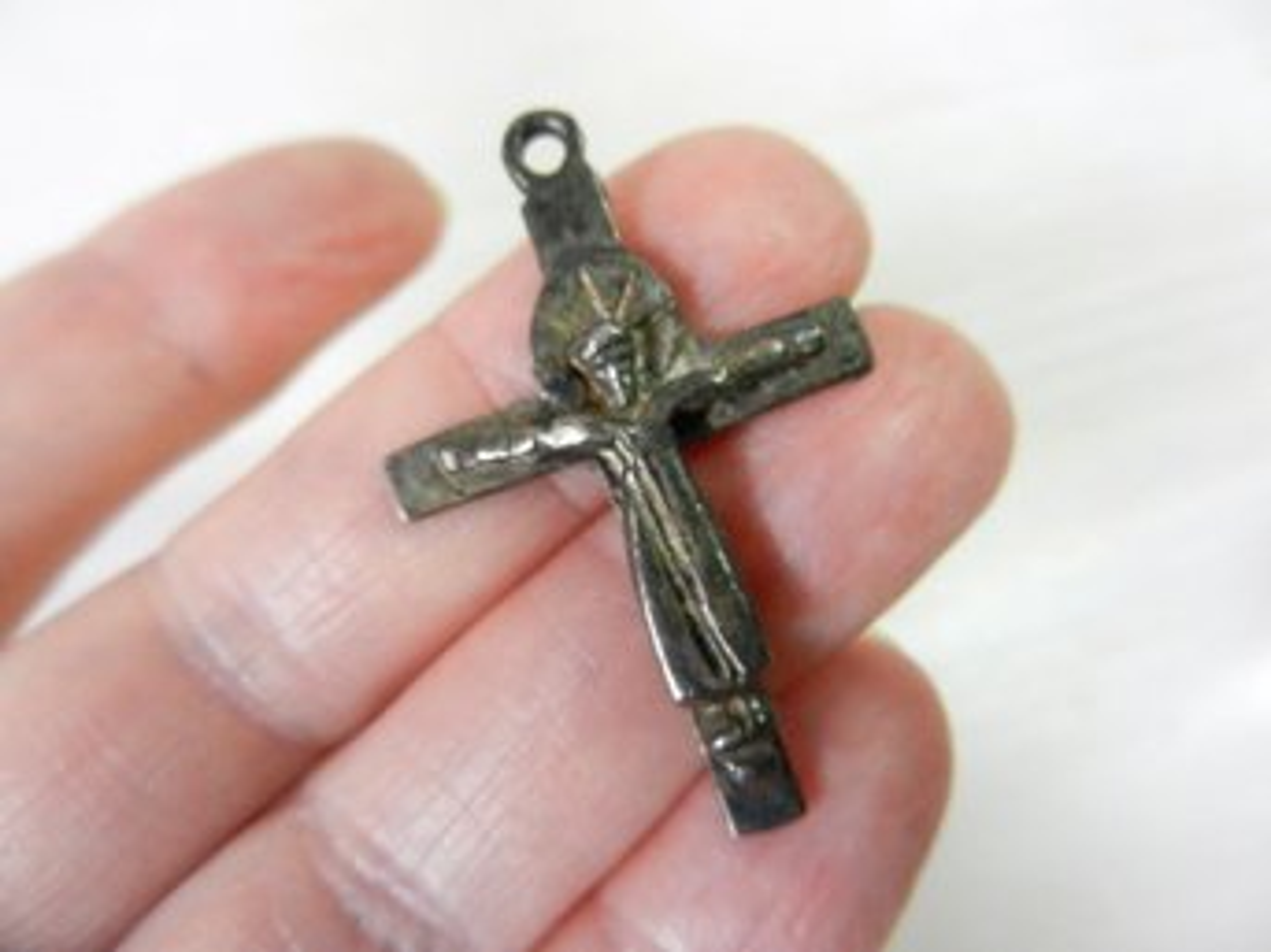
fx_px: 918
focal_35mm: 25
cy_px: 476
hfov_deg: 69.4
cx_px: 636
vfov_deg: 54.9
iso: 640
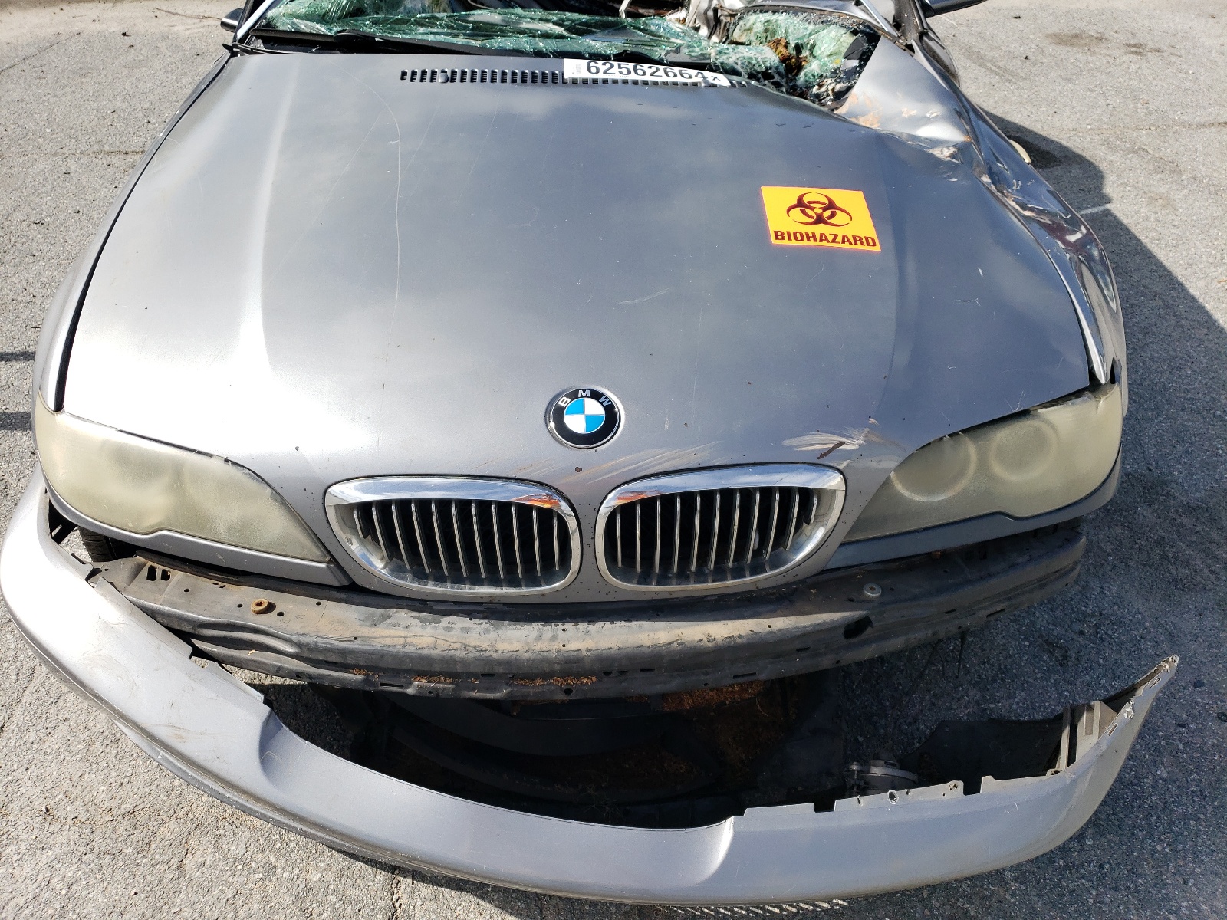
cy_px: 460
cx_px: 614
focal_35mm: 26
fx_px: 922
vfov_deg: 53.1
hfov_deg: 67.3
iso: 50
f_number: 1.5
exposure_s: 1/2500
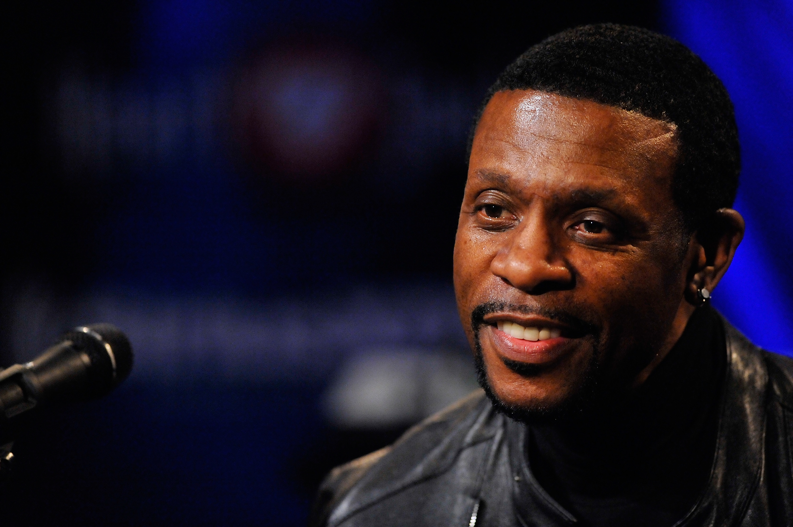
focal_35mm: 300
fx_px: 6604
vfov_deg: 4.6
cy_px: 264
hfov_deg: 6.9
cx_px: 396
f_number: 3.5
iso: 4000
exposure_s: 1/200
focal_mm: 300
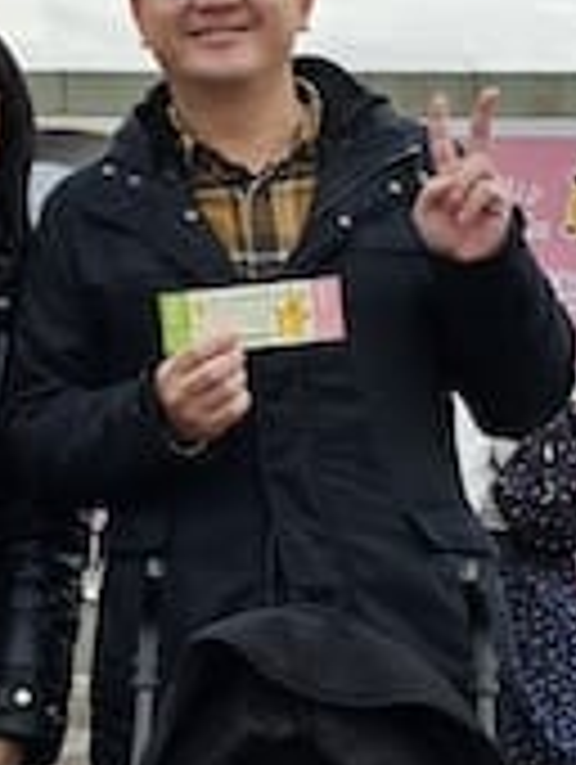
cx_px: -58
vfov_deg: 18.2
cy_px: 356
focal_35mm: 108
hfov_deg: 13.5
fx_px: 2390
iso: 10
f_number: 1.7
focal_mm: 6.3
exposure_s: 1/807
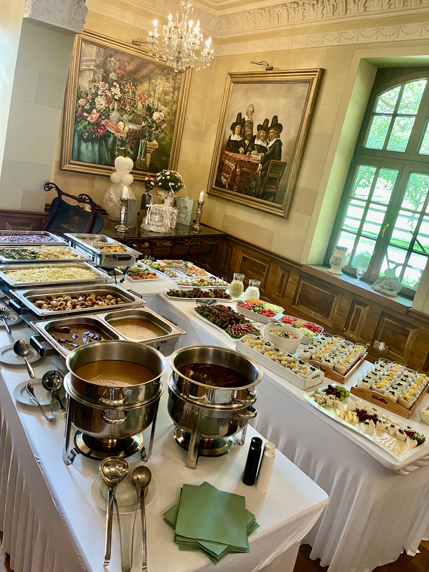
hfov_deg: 54.9
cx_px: 214
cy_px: 286
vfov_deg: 69.4
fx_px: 413
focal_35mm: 25
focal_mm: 5.1
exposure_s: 1/50
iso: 250
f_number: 1.6
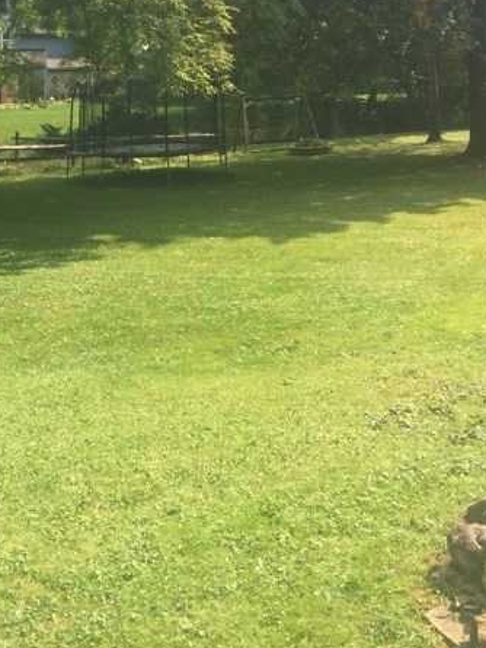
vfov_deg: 37.5
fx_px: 936
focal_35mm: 50
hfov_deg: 28.3
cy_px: 191
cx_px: 74
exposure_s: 1/824
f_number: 2.2
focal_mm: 4.15
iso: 32
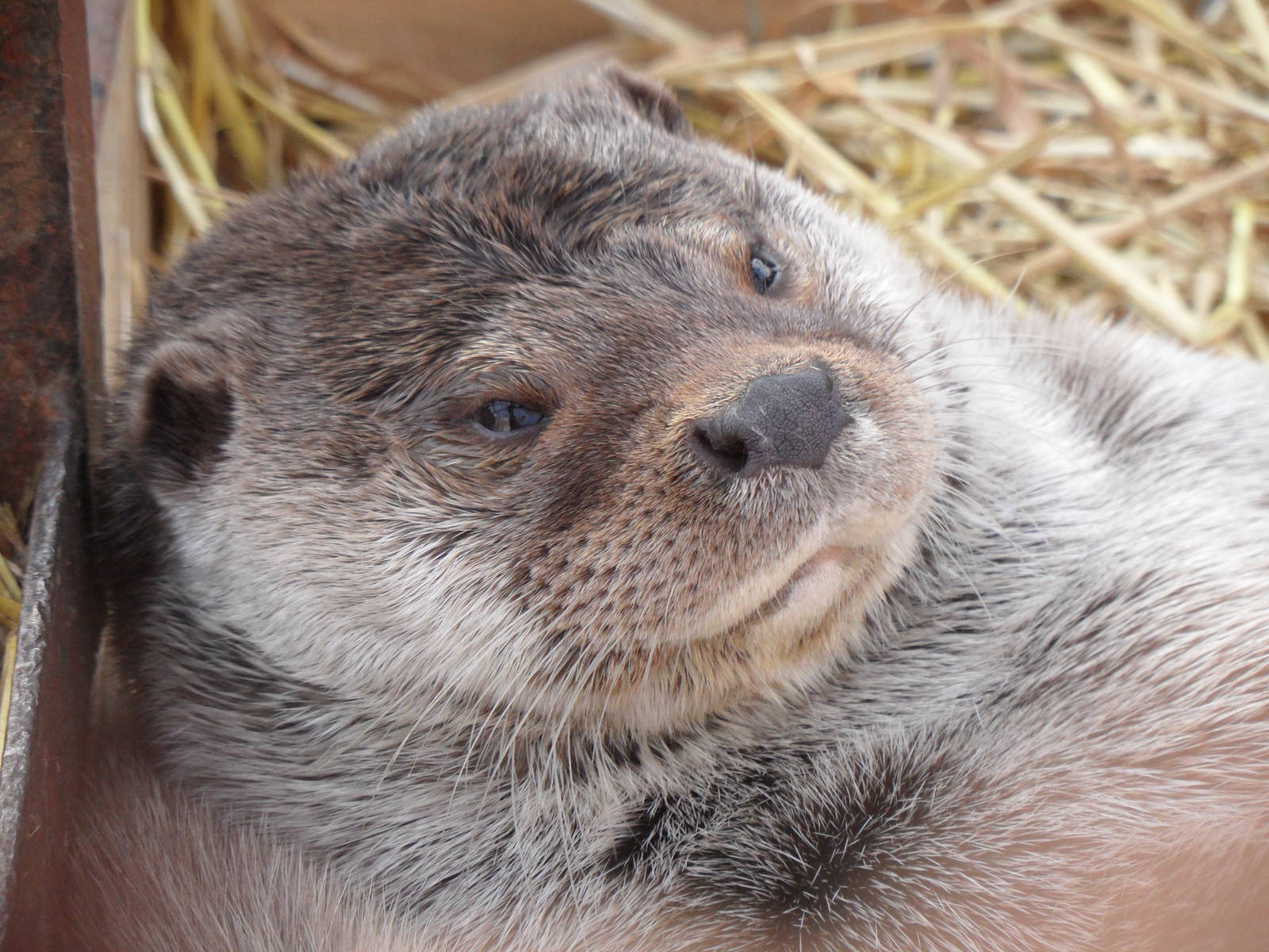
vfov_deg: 7.1
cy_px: 476
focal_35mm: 210
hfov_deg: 9.4
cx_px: 634
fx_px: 7698
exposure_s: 1/125
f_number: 4.6
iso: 200
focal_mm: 34.8
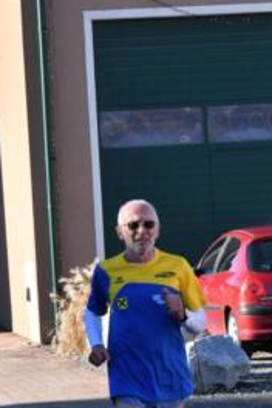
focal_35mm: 193
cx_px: 165
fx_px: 2187
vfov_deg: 10.6
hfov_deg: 7.1
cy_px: 351
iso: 2000
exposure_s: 1/1250
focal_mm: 68
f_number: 14
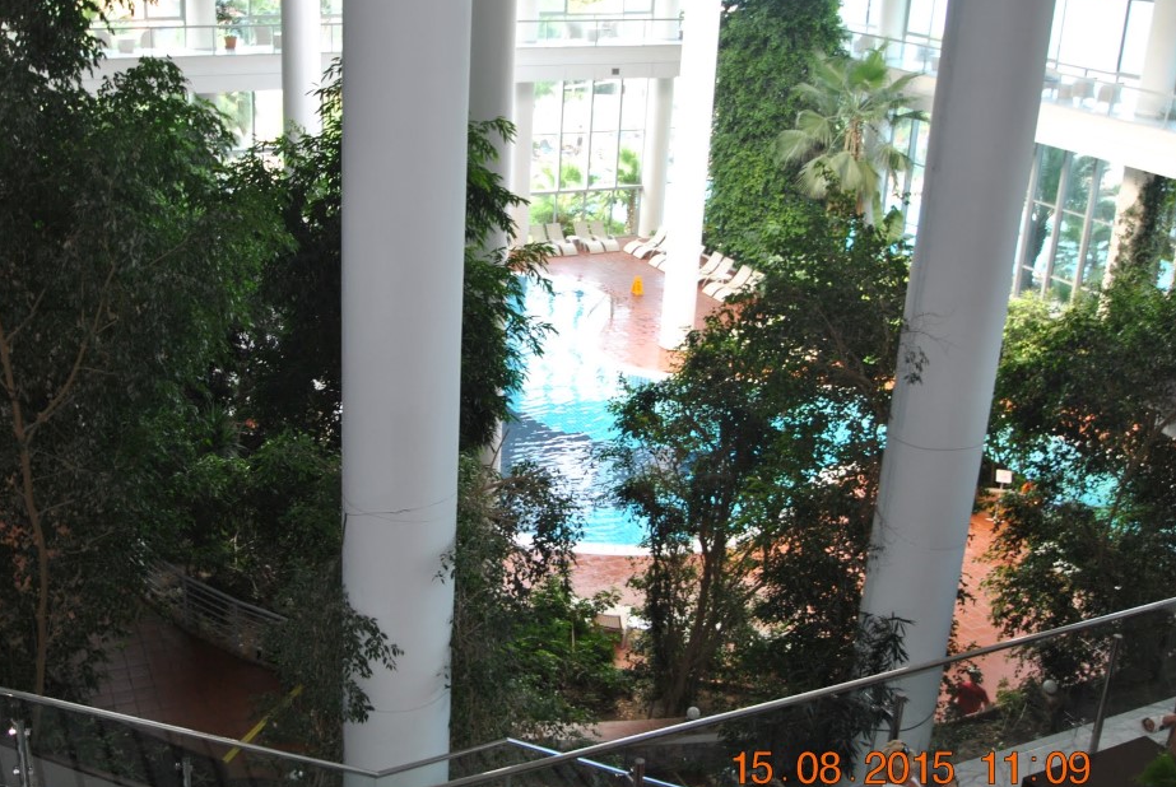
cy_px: 353
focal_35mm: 41
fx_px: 1341
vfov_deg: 32.7
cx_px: 499
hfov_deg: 47.2
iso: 200
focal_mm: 22
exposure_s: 1/60
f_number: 4.5
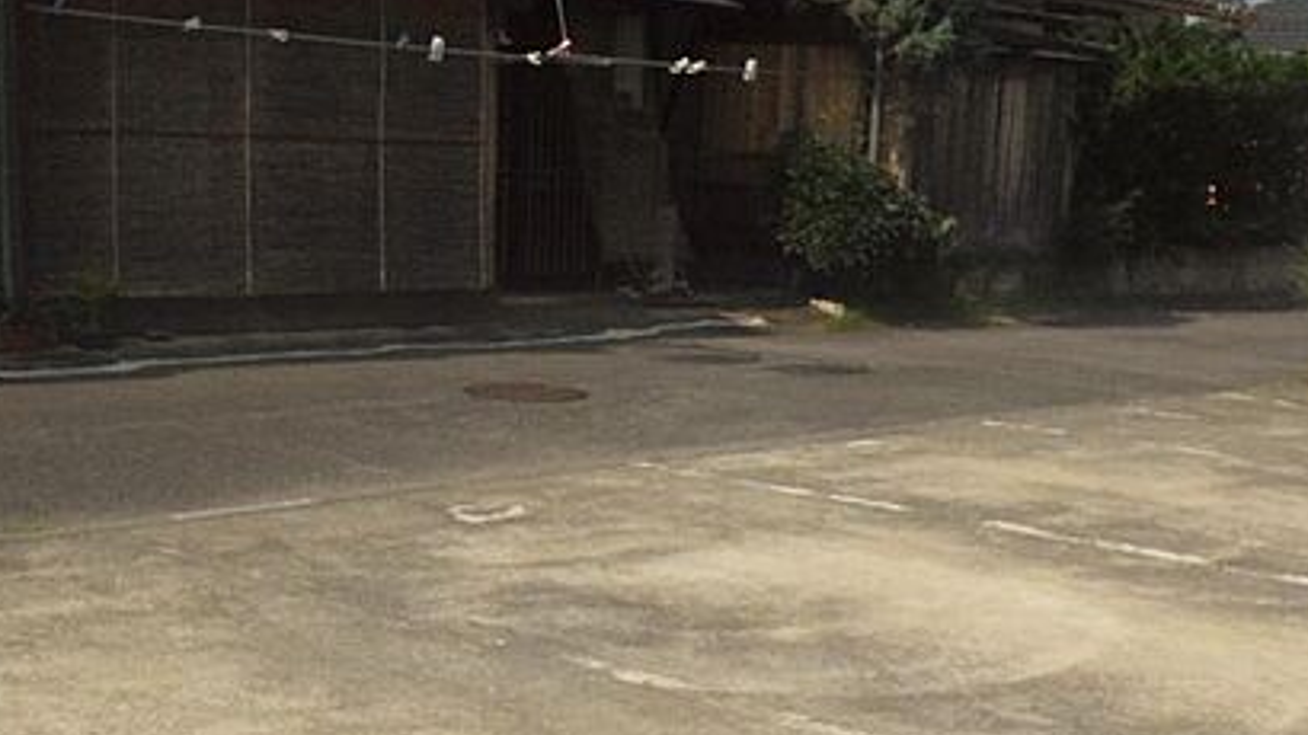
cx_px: 796
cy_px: 671
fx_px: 2046
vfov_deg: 20.0
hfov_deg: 35.3
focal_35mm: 59
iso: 12800
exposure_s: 1/2500
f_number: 25
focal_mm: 24
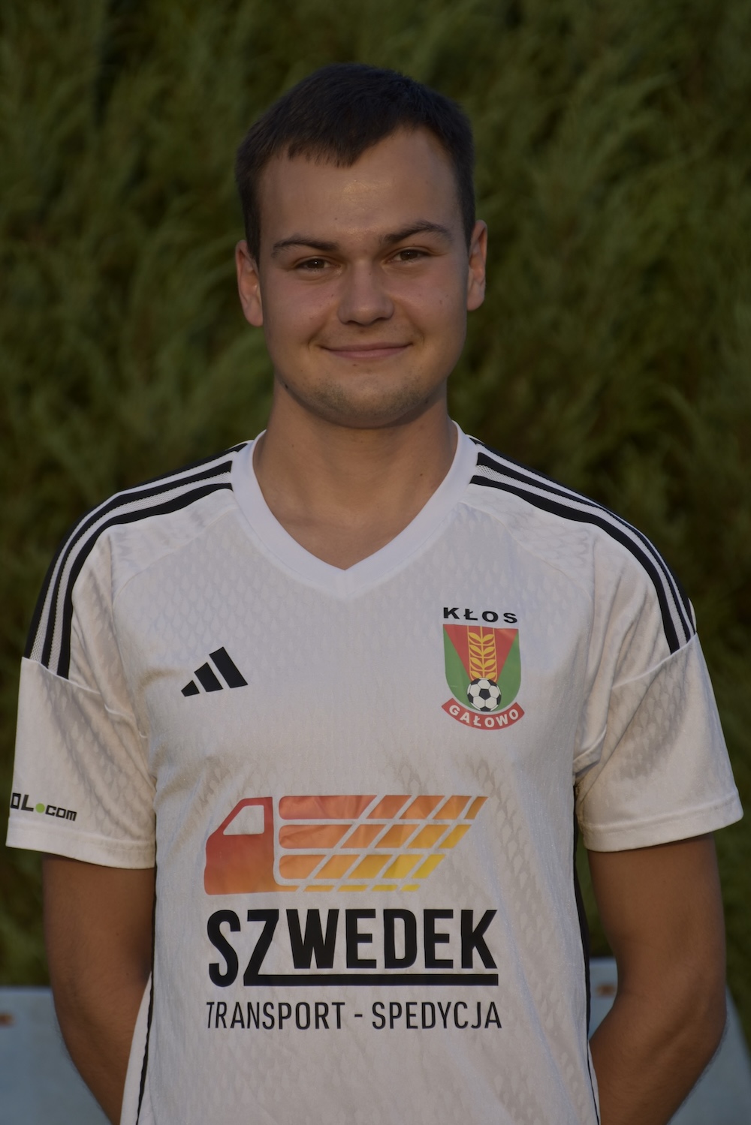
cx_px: 376
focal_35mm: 157
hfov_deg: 8.7
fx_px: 4910
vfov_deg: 13.1
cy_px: 562
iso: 125
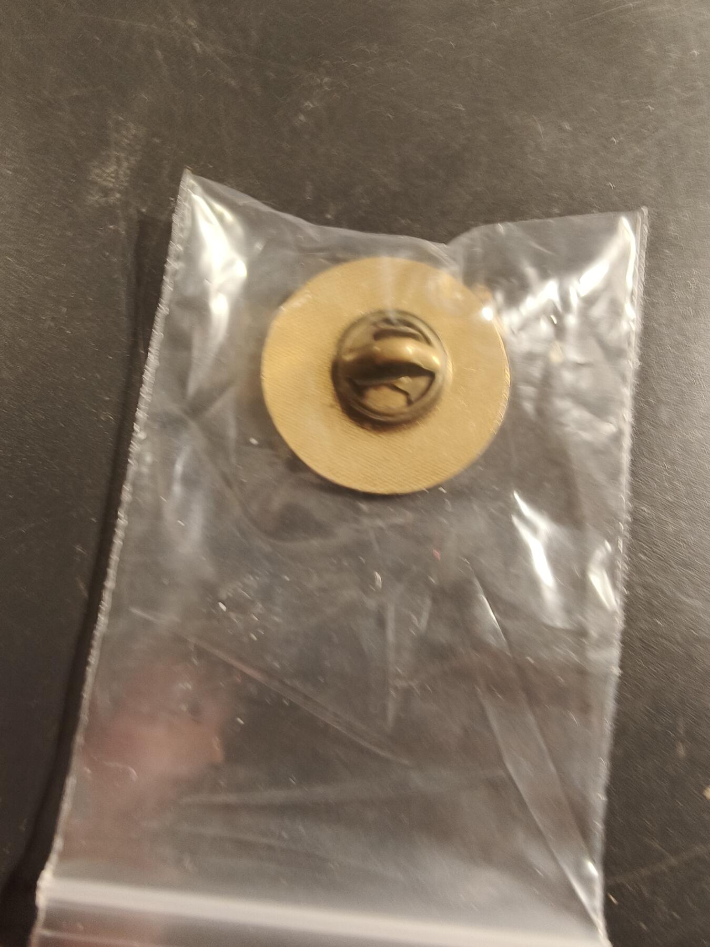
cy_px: 474
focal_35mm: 23
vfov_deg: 73.9
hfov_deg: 58.9
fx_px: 629
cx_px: 355
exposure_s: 1/33.3
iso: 320
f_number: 2
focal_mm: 2.32
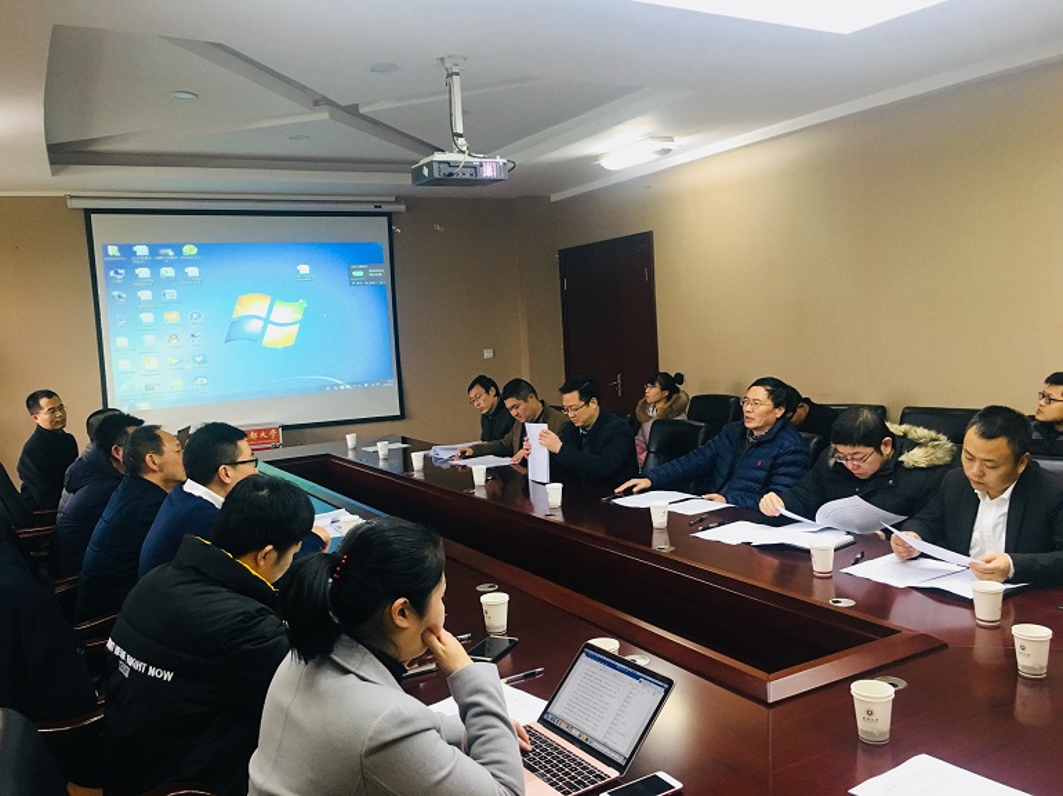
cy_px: 398
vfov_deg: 48.2
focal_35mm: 29
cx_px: 532
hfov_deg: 61.7
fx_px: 890
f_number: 2.2
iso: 160
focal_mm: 4.15
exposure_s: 1/33
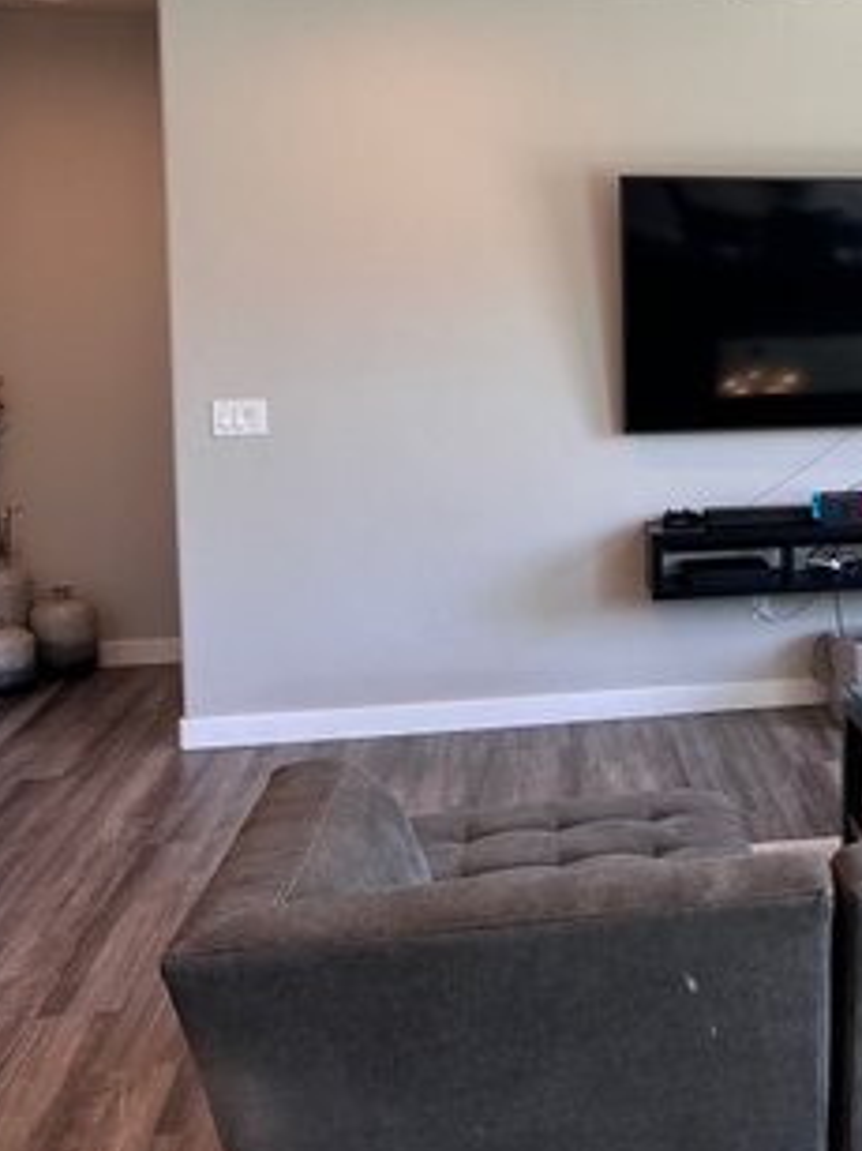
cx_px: 933
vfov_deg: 37.8
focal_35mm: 50
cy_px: 397
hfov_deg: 26.9
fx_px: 1661
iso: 80
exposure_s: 1/120
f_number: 1.78
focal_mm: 6.86
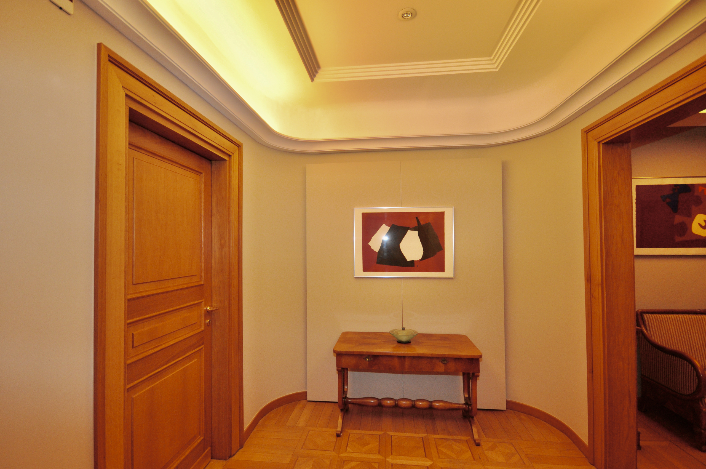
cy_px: 234
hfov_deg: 100.5
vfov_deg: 77.2
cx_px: 353
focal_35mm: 15
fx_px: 294
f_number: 4
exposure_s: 1/60
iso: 640
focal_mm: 10
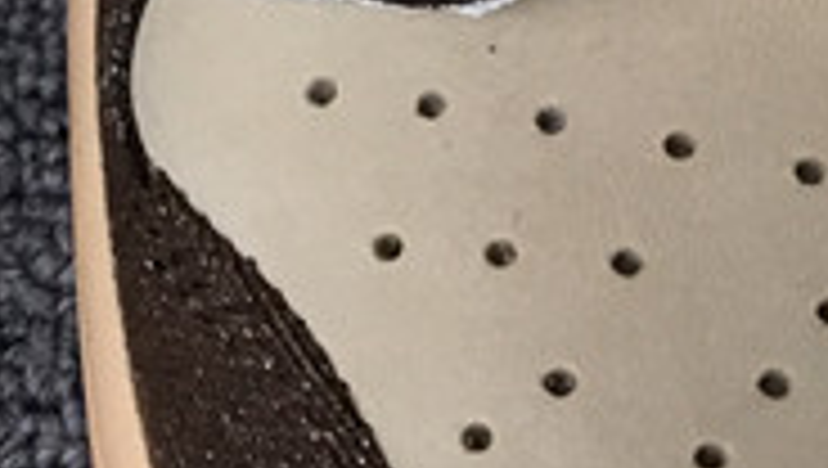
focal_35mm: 165
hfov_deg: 12.7
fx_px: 3627
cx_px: -144
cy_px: -871
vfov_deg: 6.8
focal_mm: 3.3
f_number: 2.4
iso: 50
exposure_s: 1/33
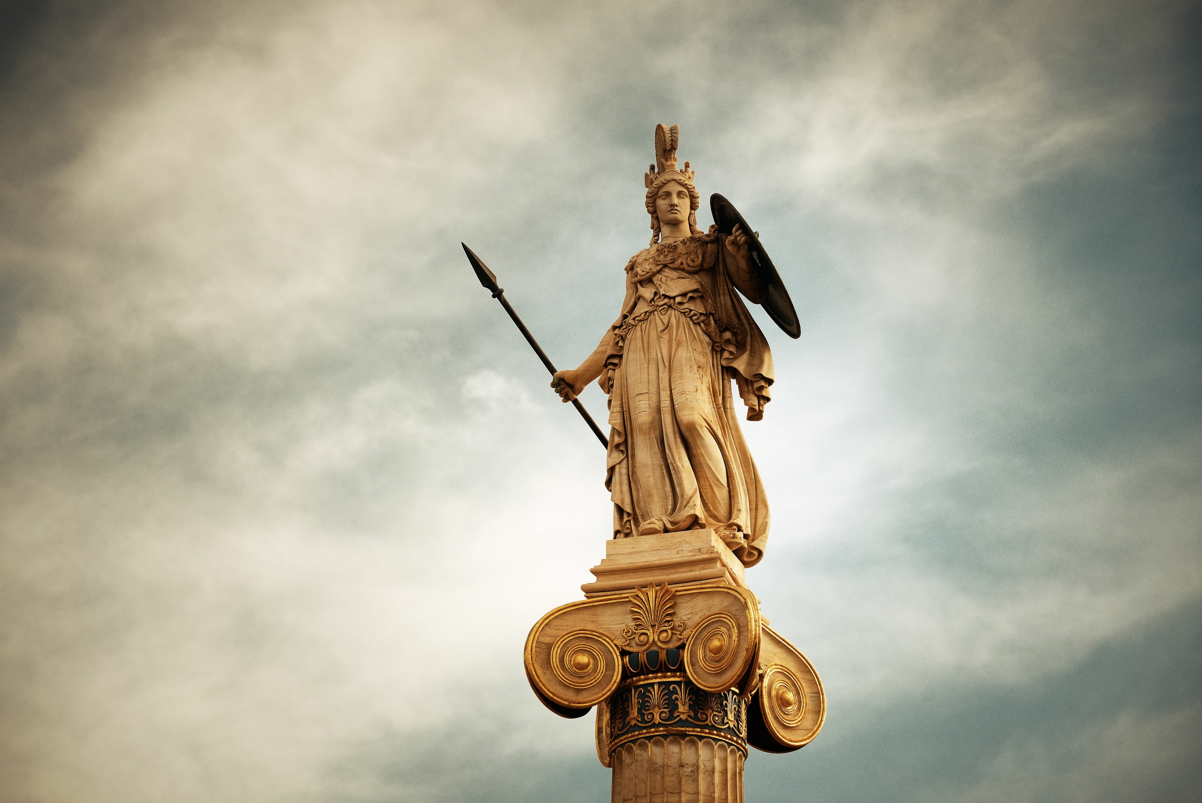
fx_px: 5845
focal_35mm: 175
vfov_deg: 7.9
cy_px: 402
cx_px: 601
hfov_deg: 11.7
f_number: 6.3
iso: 200
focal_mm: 175
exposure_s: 1/1250
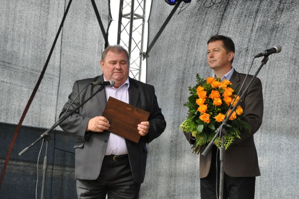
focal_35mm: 128
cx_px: 150
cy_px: 100
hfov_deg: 16.1
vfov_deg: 10.7
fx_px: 1057
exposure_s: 1/800
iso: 2000
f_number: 9
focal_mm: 85
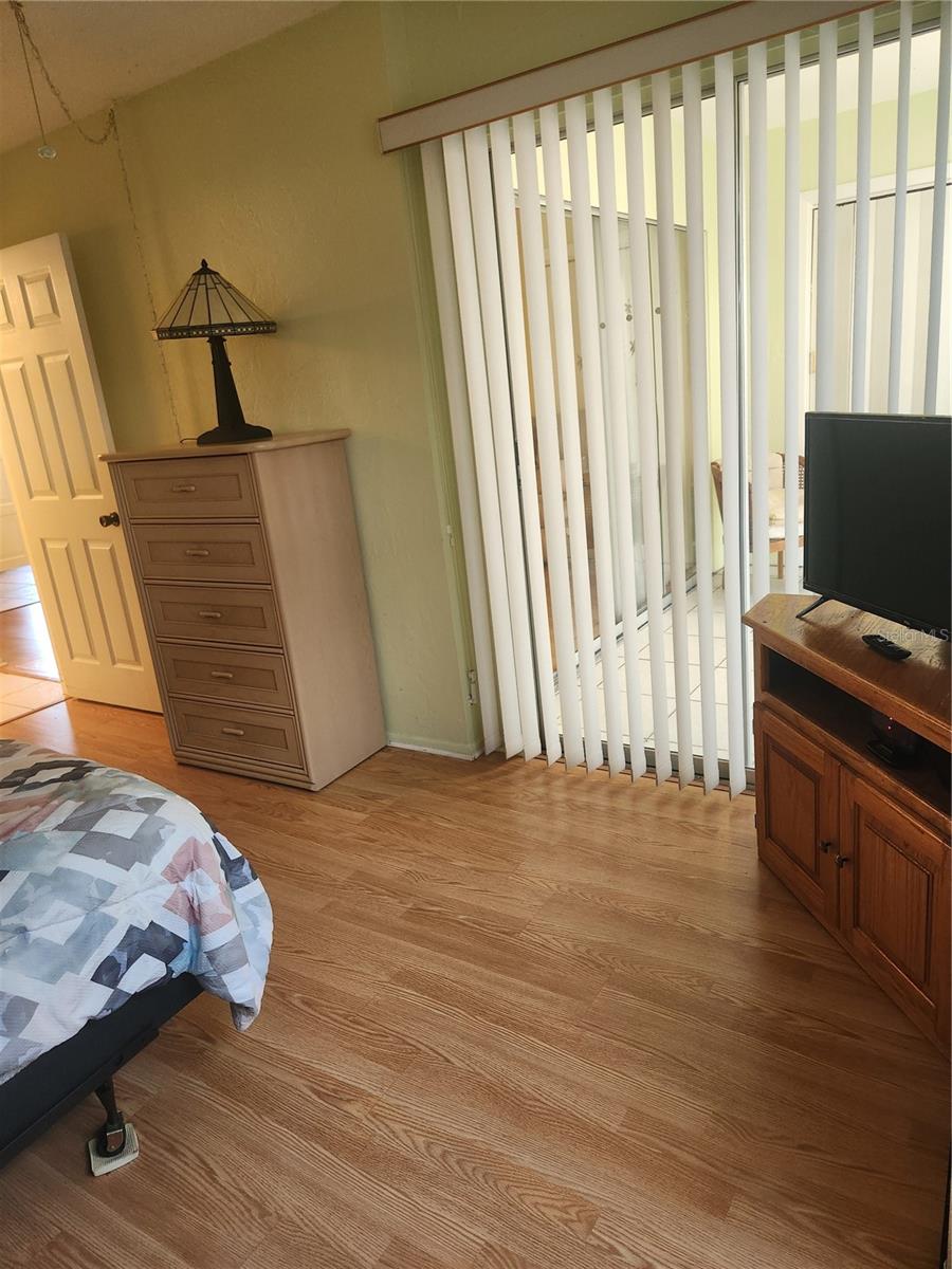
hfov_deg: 58.9
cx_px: 476
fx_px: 843
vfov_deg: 73.9
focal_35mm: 23
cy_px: 634
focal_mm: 5.4
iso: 320
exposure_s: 1/120
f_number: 1.8
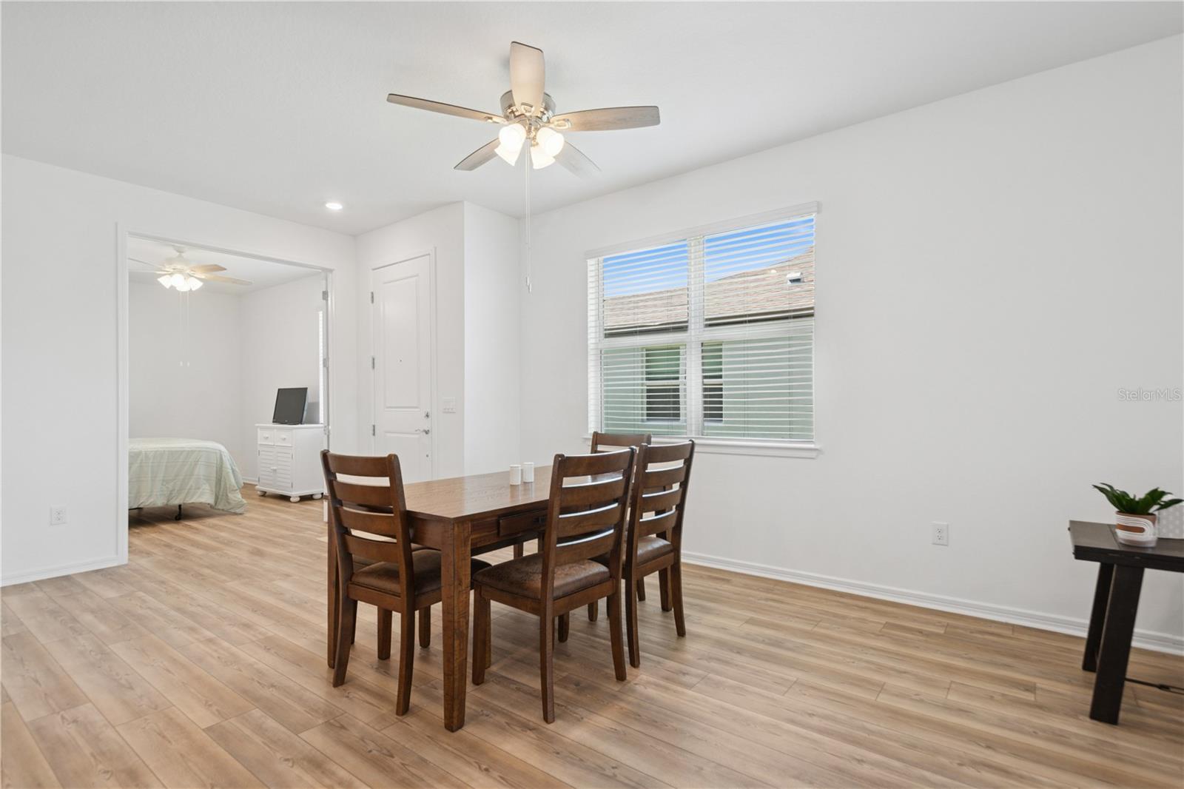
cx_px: 592
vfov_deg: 72.0
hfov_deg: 95.0
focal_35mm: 16
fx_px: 543
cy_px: 394
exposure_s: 1/15
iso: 200
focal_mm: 11
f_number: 8
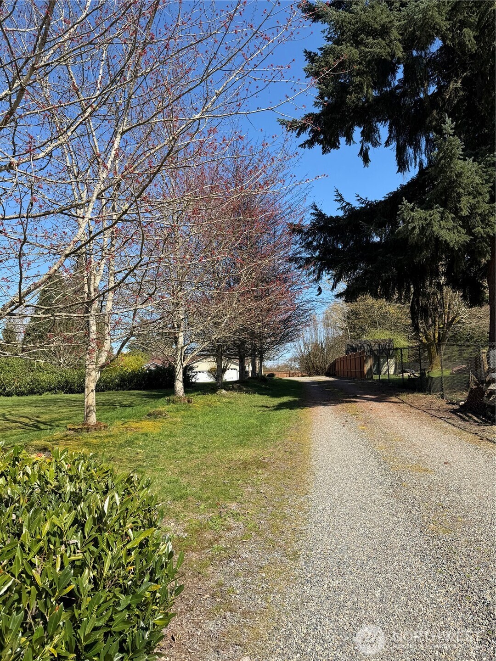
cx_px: 248
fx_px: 459
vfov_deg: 71.6
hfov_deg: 56.8
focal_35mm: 24
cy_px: 330
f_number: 1.78
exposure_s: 1/2801
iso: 80
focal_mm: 6.76
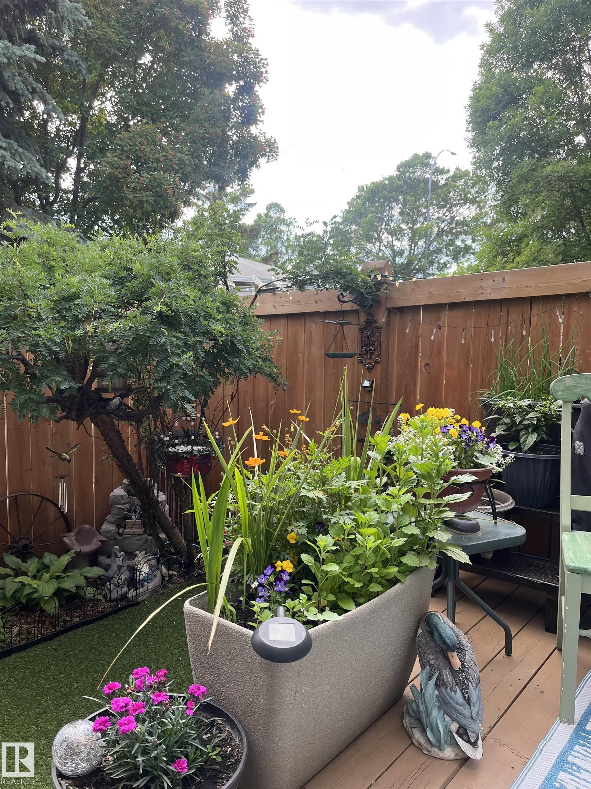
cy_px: 394
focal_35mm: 26
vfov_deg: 67.3
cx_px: 296
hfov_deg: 53.1
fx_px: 592
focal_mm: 5.1
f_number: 1.6
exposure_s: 1/282
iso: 40
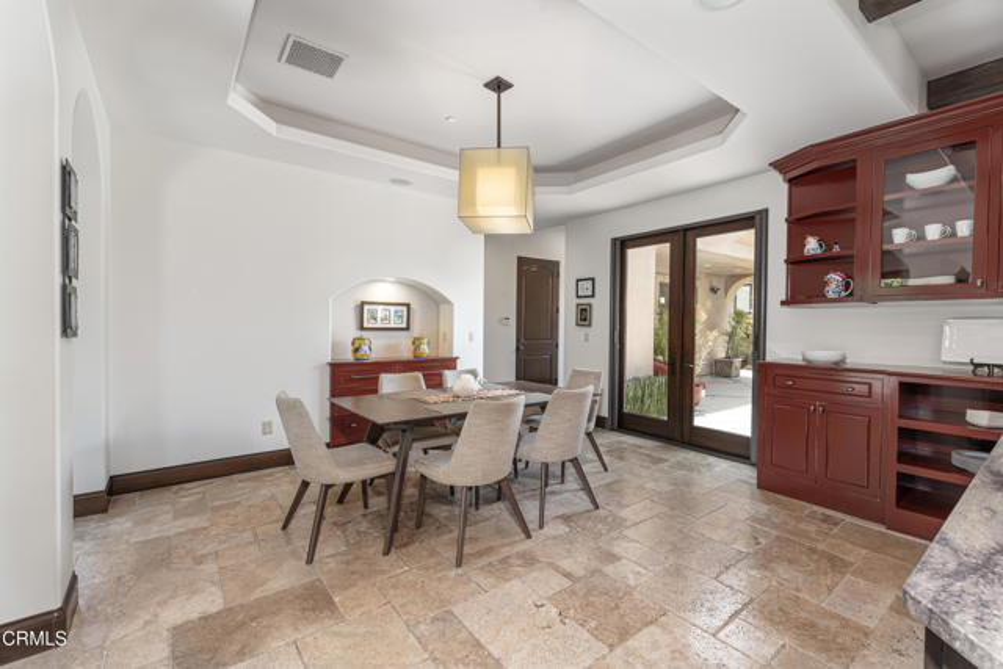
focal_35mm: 15
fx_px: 418
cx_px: 502
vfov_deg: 77.4
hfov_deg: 100.4
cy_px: 334
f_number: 8
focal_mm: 15
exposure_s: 1/60
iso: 200
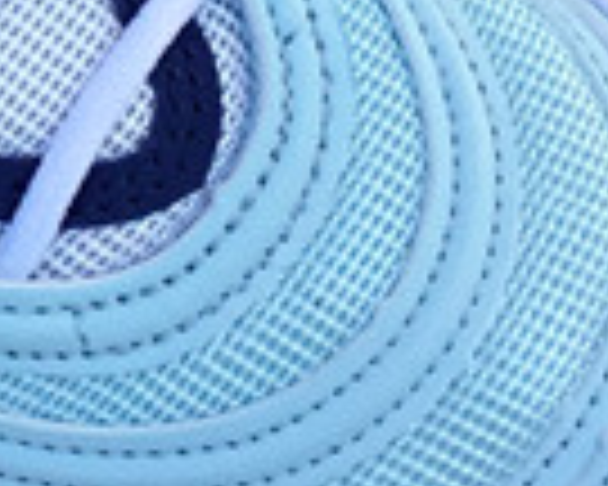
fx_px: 3635
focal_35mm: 202
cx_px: -374
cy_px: -115
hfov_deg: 9.2
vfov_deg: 7.6
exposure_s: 1/455
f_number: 2.4
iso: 25
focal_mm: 3.3
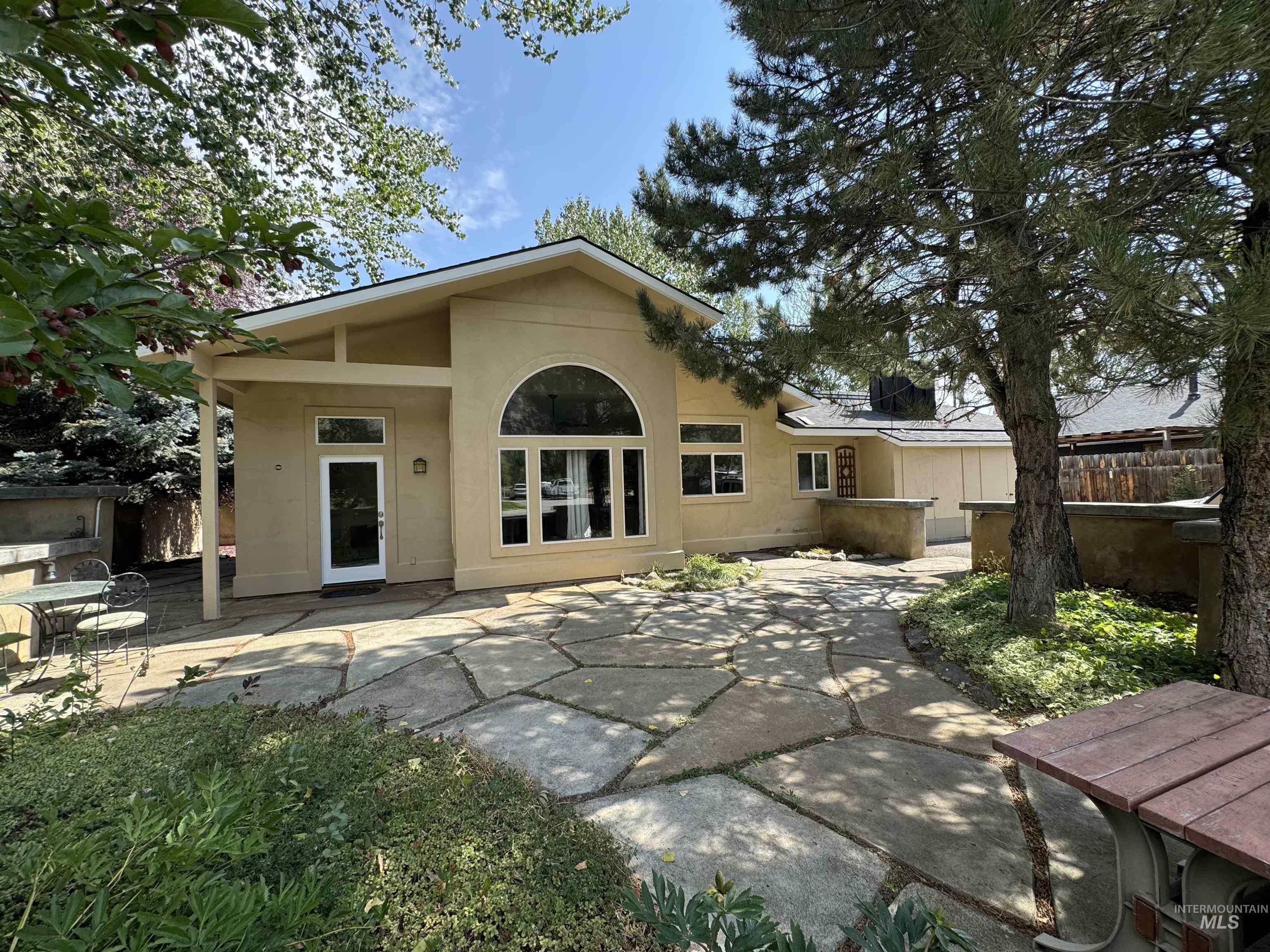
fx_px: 514
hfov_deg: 102.1
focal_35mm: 14
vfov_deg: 85.7
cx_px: 635
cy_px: 476
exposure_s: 1/470
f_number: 2.2
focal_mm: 2.22
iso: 50
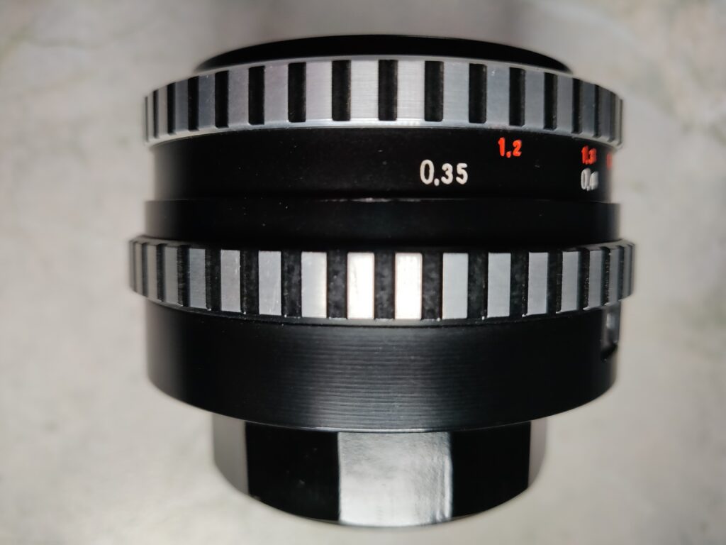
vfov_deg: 54.9
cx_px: 363
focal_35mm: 25
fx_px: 524
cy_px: 272
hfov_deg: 69.4
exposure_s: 1/100
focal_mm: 4.25
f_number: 1.7
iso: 400
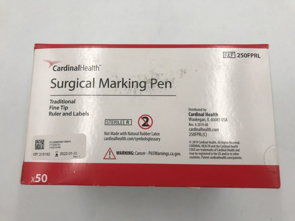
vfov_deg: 49.7
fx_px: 239
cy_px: 110
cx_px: 148
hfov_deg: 63.4
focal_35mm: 28
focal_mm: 3.99
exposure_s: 1/60
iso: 32
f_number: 1.8
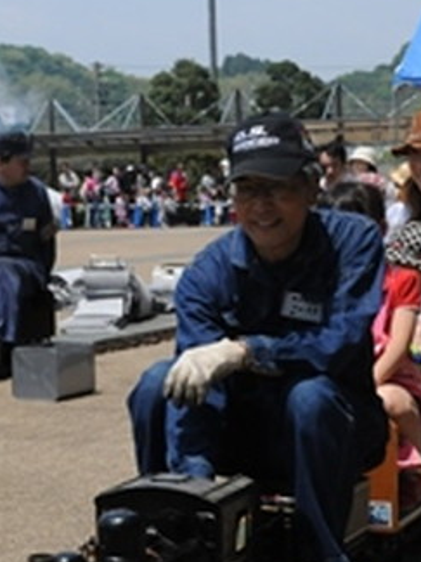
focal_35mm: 110
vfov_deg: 17.8
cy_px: 338
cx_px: 163
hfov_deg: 13.4
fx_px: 1787
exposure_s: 1/5000
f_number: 5.6
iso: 800
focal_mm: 31
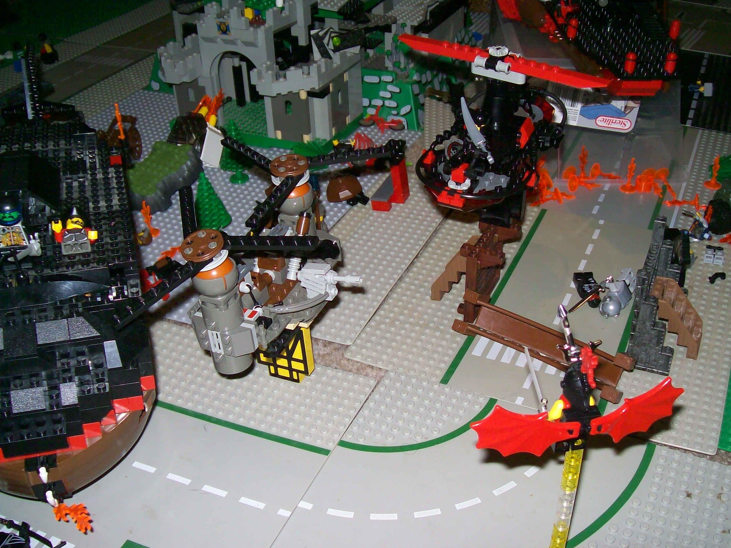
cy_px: 273
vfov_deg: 38.7
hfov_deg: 50.1
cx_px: 370
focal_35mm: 37
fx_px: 781
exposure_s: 1/128
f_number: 2.7
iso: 80
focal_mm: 6
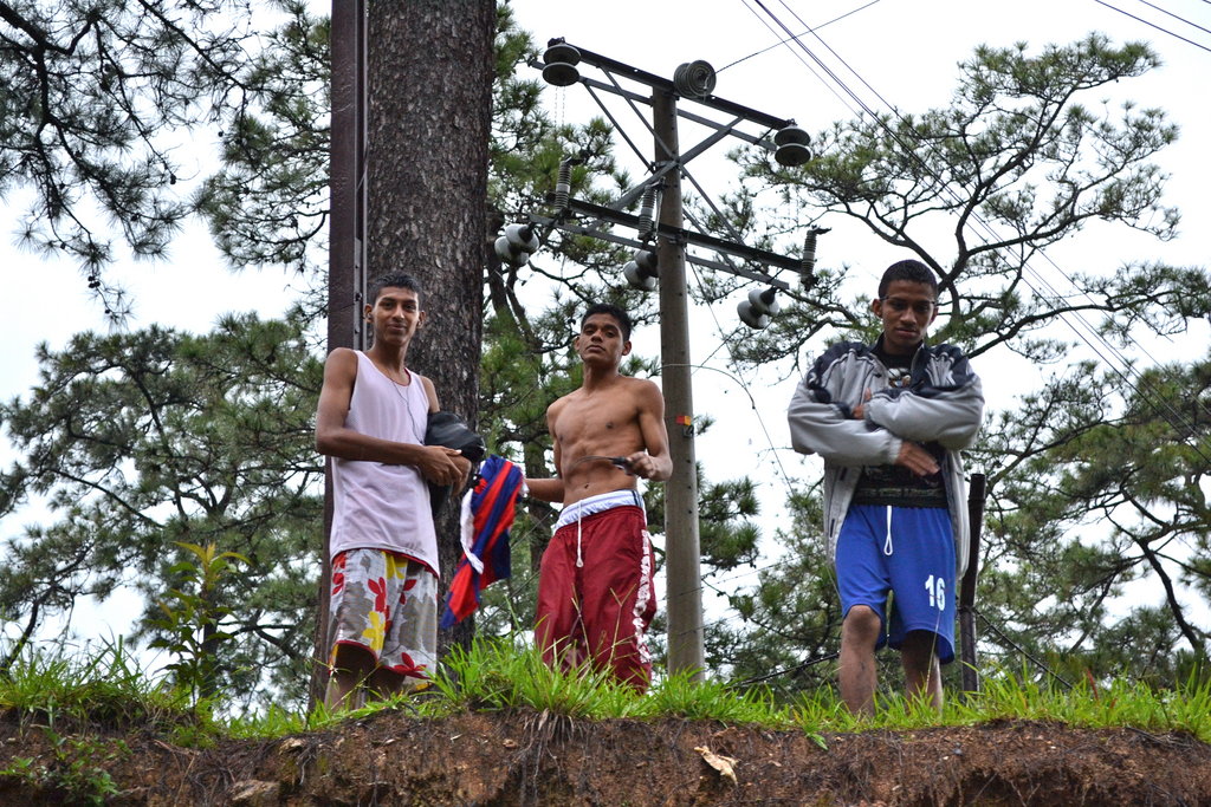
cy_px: 404
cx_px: 606
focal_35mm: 82
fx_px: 2775
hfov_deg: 24.6
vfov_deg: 16.6
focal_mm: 55
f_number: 5.6
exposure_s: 1/60
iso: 720
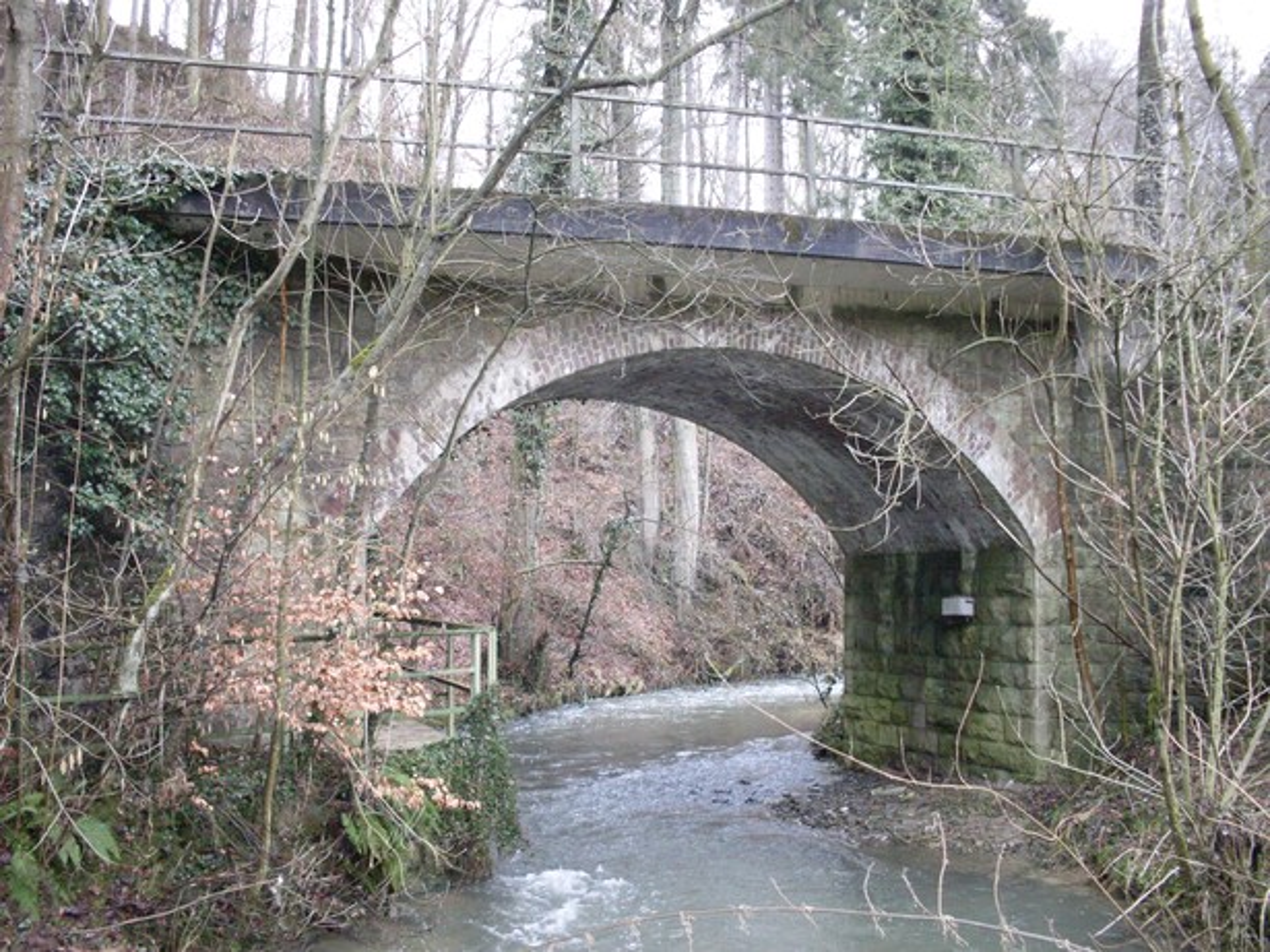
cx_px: 635
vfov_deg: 37.7
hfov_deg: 49.0
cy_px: 476
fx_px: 1394
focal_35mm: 38
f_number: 2.8
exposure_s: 1/45
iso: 200
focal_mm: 6.3
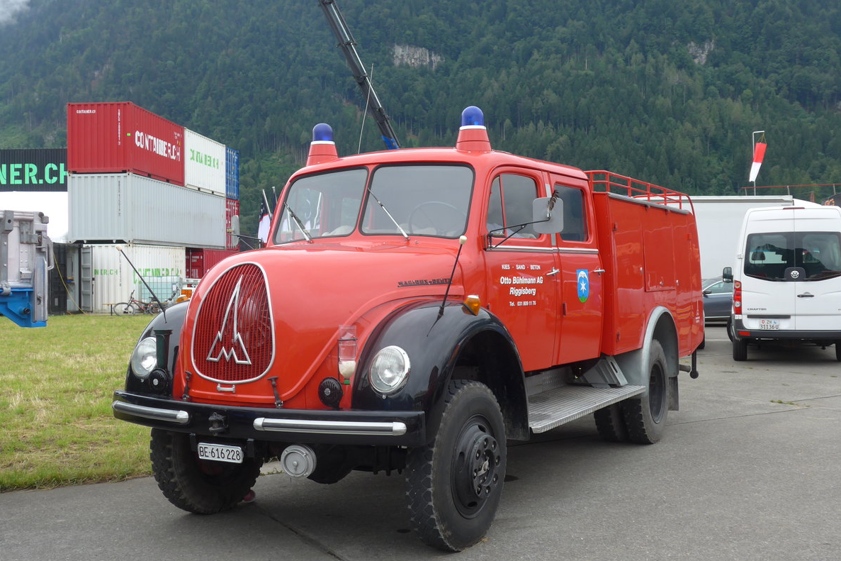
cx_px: 422
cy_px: 275
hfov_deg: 47.4
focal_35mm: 41
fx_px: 958
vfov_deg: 32.6
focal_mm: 8
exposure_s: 1/400
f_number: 2.8
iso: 80
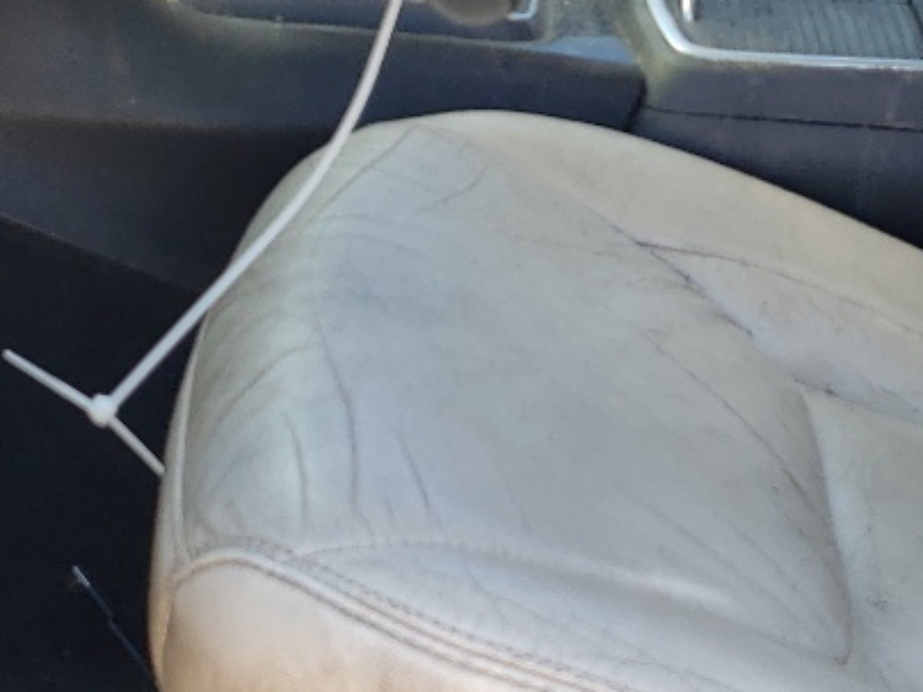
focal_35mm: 103
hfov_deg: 19.0
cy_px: 82
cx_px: 587
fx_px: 2746
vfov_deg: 14.2
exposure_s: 1/370
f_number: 1.5
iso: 50
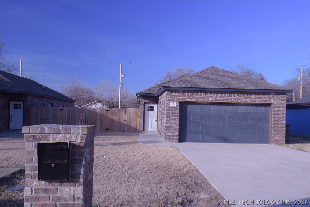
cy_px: 104
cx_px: 155
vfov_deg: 37.9
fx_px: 301
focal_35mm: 35
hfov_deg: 54.4
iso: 360
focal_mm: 35
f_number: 8
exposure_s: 1/320
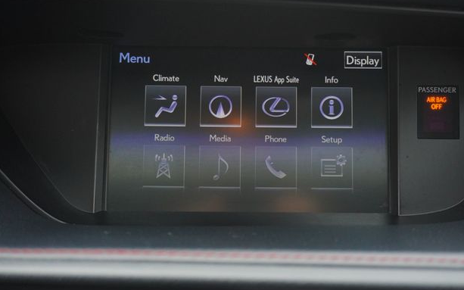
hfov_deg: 40.6
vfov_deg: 26.1
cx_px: 240
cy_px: 154
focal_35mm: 50
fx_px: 626
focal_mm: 31
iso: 1000
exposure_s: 1/320
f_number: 5
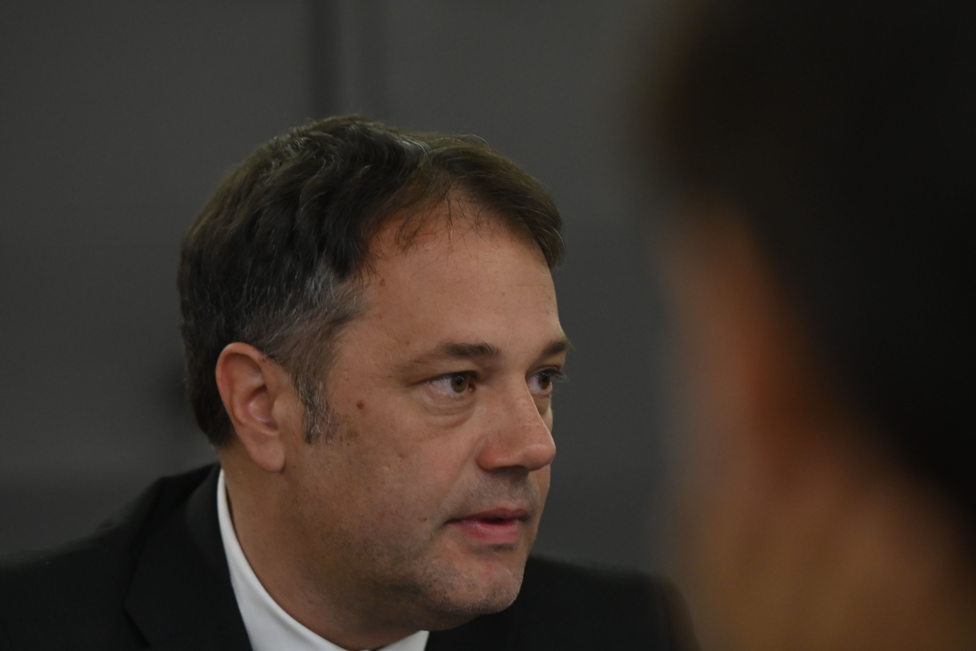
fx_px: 5747
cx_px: 644
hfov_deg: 9.7
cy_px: 445
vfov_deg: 6.5
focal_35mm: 212
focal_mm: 135
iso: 2000
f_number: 3.5
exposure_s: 1/125
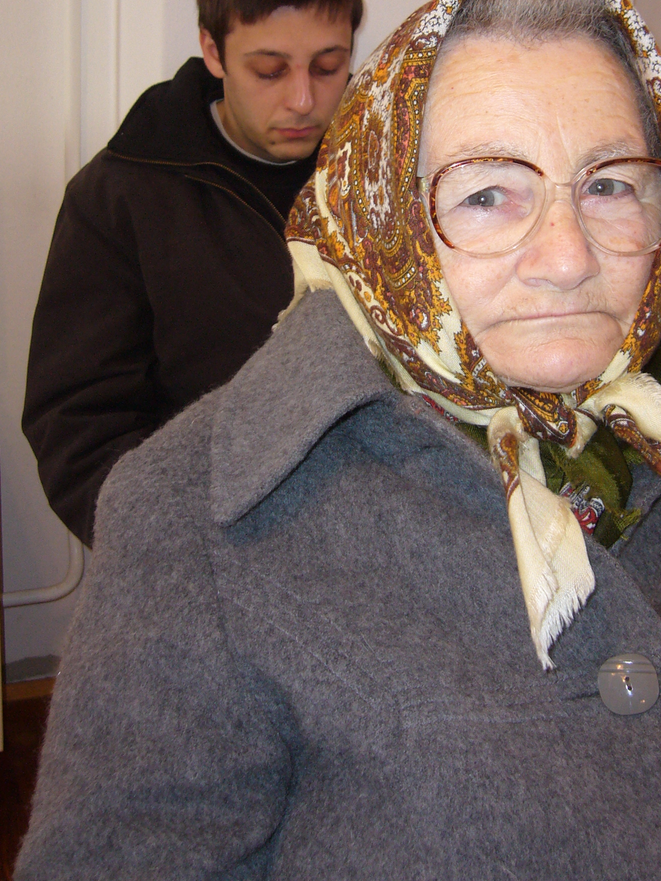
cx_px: 373
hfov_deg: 28.5
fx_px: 1298
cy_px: 244
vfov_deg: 36.8
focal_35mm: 51
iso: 100
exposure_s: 1/30
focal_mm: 5.8
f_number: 2.8
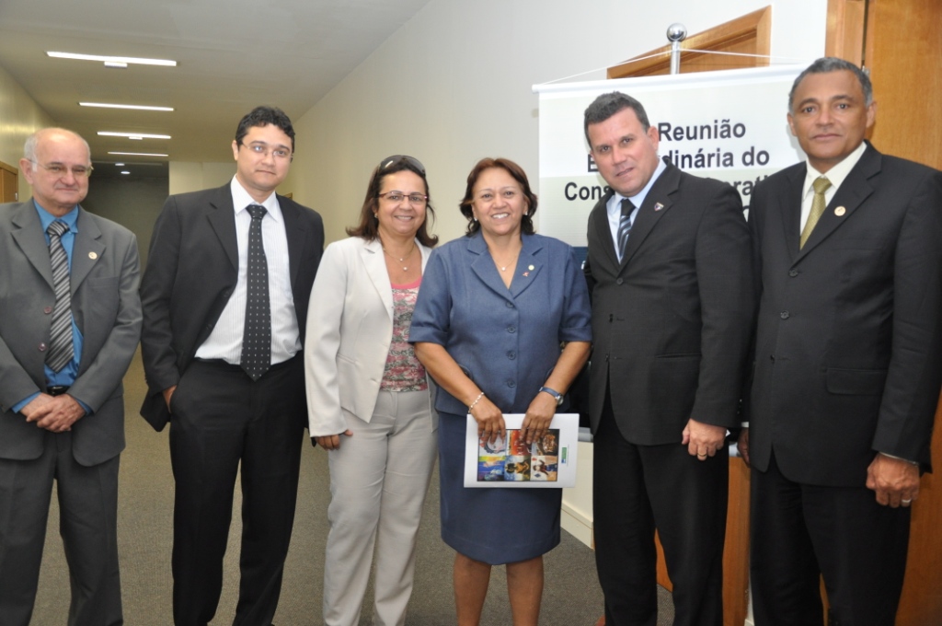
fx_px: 941
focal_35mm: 36
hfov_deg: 53.2
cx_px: 471
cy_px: 313
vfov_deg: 36.8
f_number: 4
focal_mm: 24
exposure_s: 1/60
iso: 800
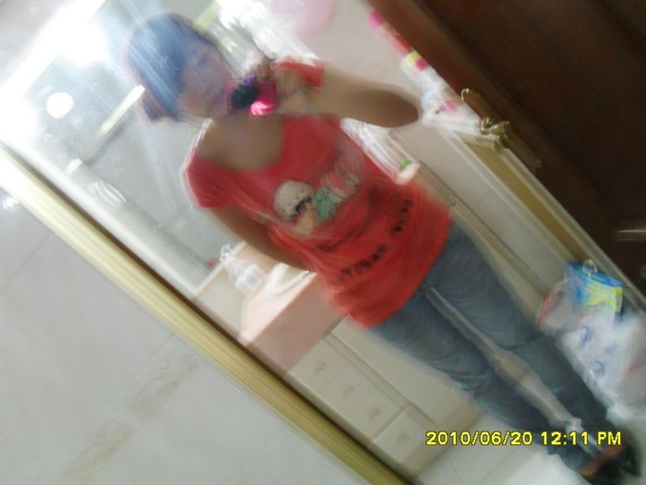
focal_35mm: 35
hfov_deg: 52.6
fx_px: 653
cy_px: 242
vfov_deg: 40.7
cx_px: 323
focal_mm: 6.2
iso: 200
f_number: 2.8
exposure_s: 1/8
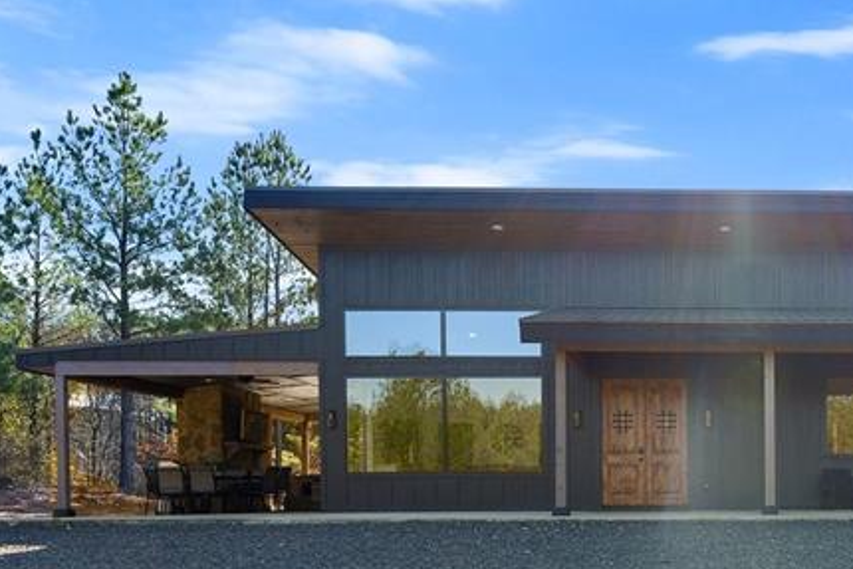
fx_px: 929
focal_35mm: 39
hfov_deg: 45.1
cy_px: 513
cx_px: 755
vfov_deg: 32.4
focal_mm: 16.5
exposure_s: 1/800
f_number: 7.1
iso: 640
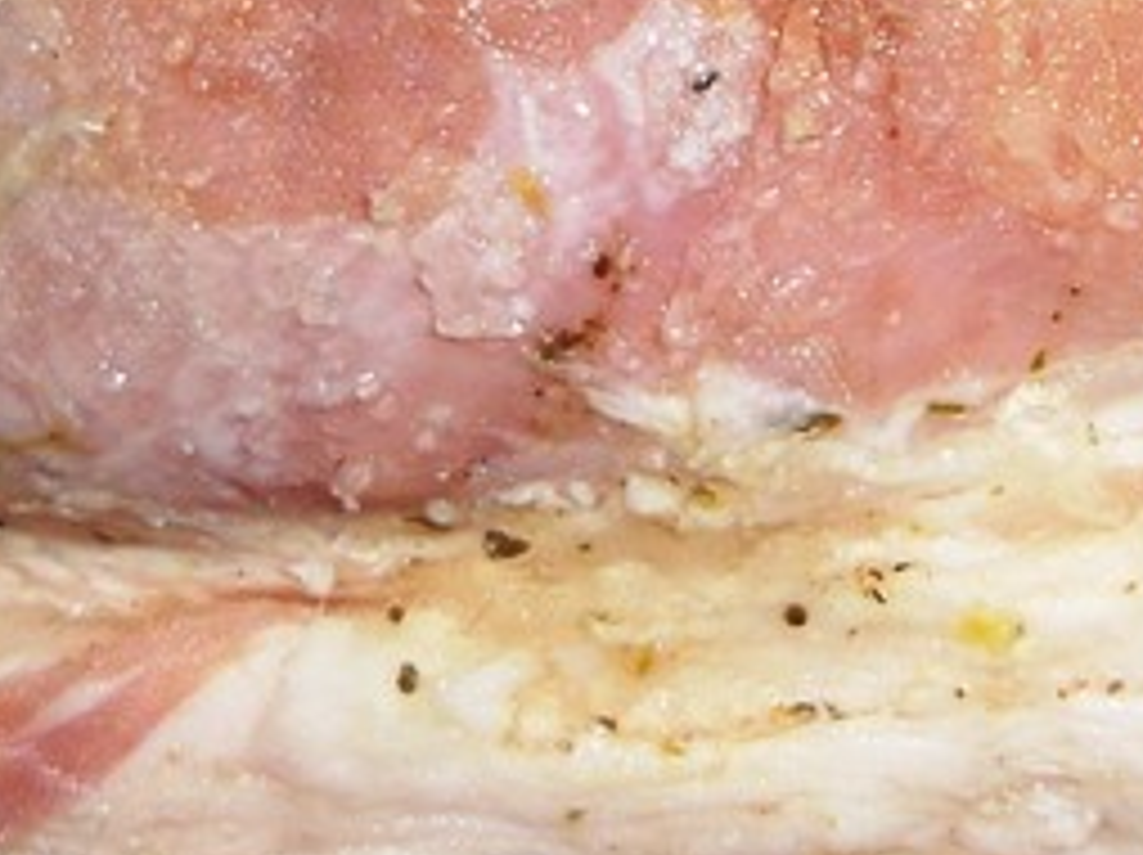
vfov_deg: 13.2
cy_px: -194
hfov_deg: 18.1
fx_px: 3596
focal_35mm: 109
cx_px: 626
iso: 100
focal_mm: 4.9
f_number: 3.2
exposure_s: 1/50
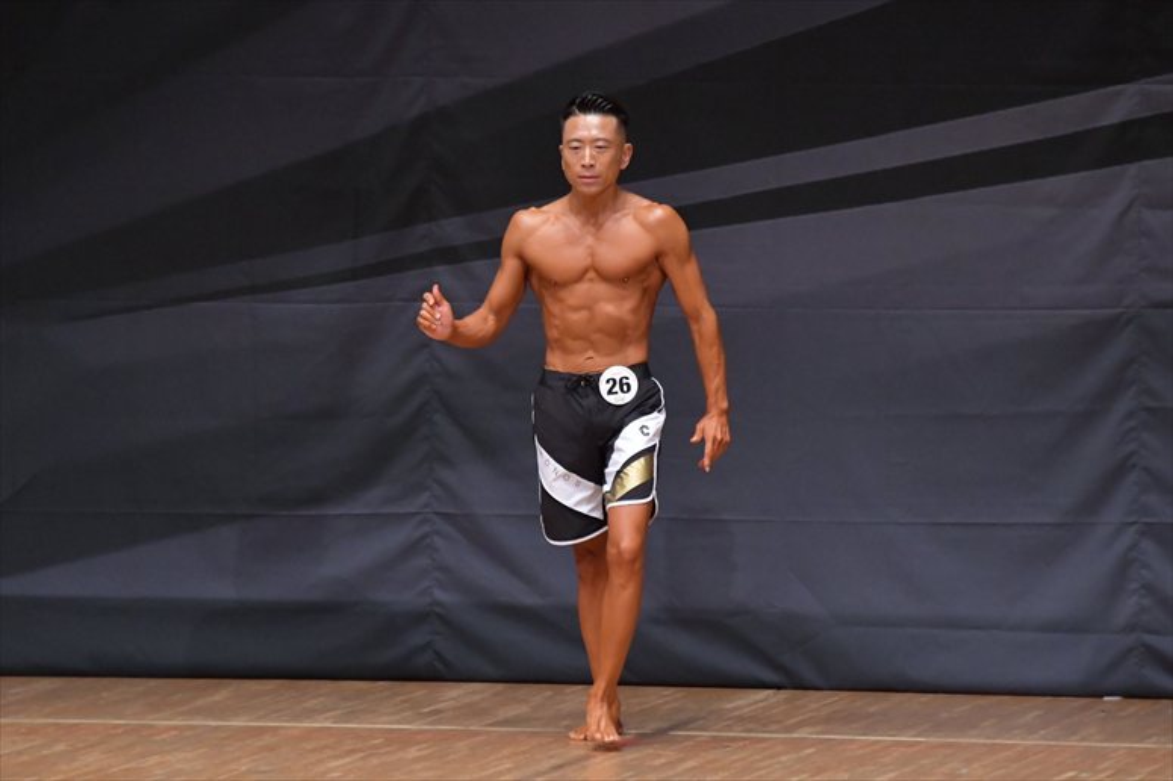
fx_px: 10259
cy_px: 390
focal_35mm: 315
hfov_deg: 6.5
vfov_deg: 4.4
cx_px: 586
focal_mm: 210
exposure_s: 1/400
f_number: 5.6
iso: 6400
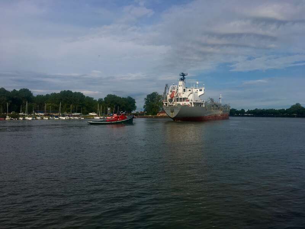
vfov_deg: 48.2
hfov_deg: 61.7
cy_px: 114
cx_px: 152
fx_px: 256
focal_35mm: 29
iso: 25
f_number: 2.2
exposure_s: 1/1876
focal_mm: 4.15
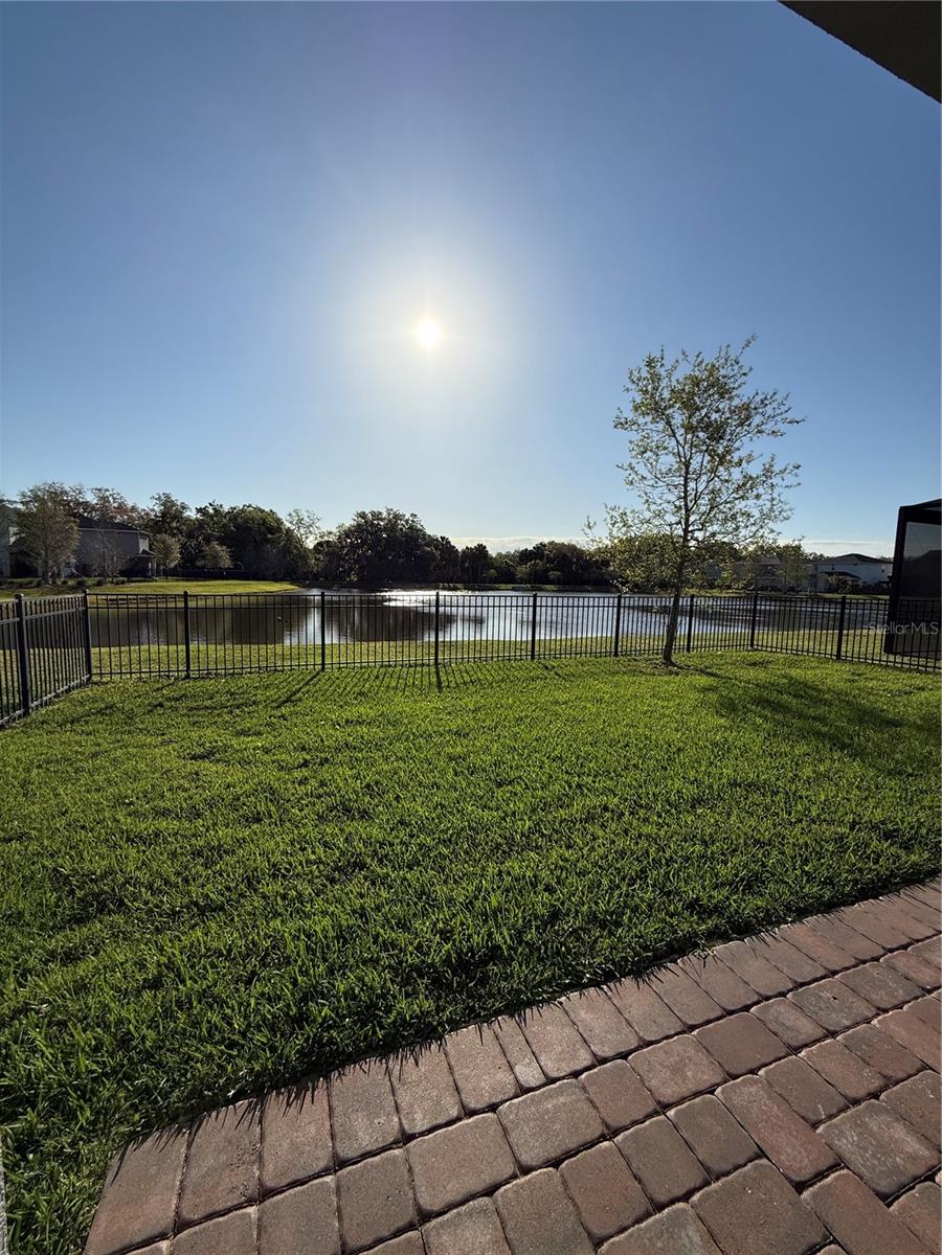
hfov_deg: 85.7
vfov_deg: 102.1
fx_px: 508
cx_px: 471
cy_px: 628
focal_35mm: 14
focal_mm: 2.22
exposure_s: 1/6173
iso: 50
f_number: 2.2
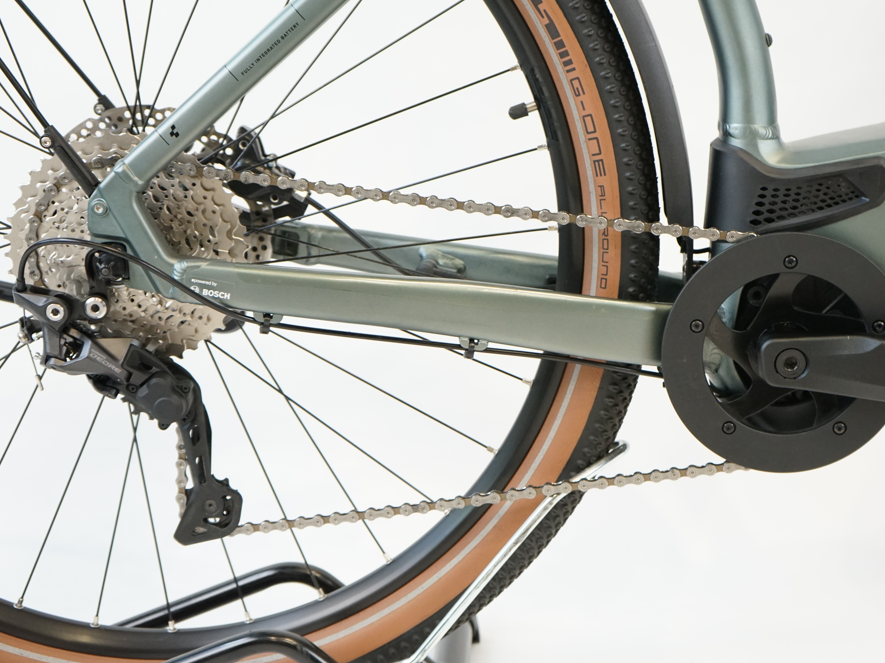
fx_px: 1713
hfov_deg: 28.9
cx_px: 544
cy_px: 334
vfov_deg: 21.9
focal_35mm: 67
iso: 2500
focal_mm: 55
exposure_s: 1/200
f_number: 5.6
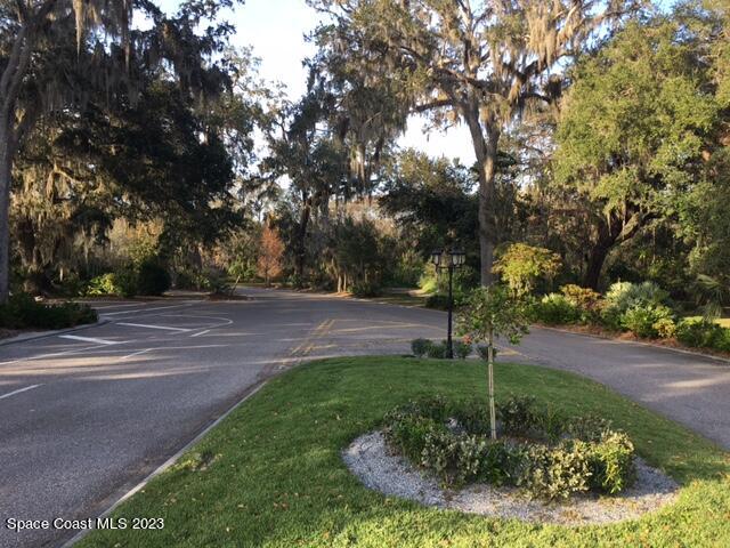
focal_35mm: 29
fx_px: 612
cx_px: 365
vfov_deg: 48.2
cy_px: 274
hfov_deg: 61.7
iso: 25
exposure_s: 1/243
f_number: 2.2
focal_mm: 4.15
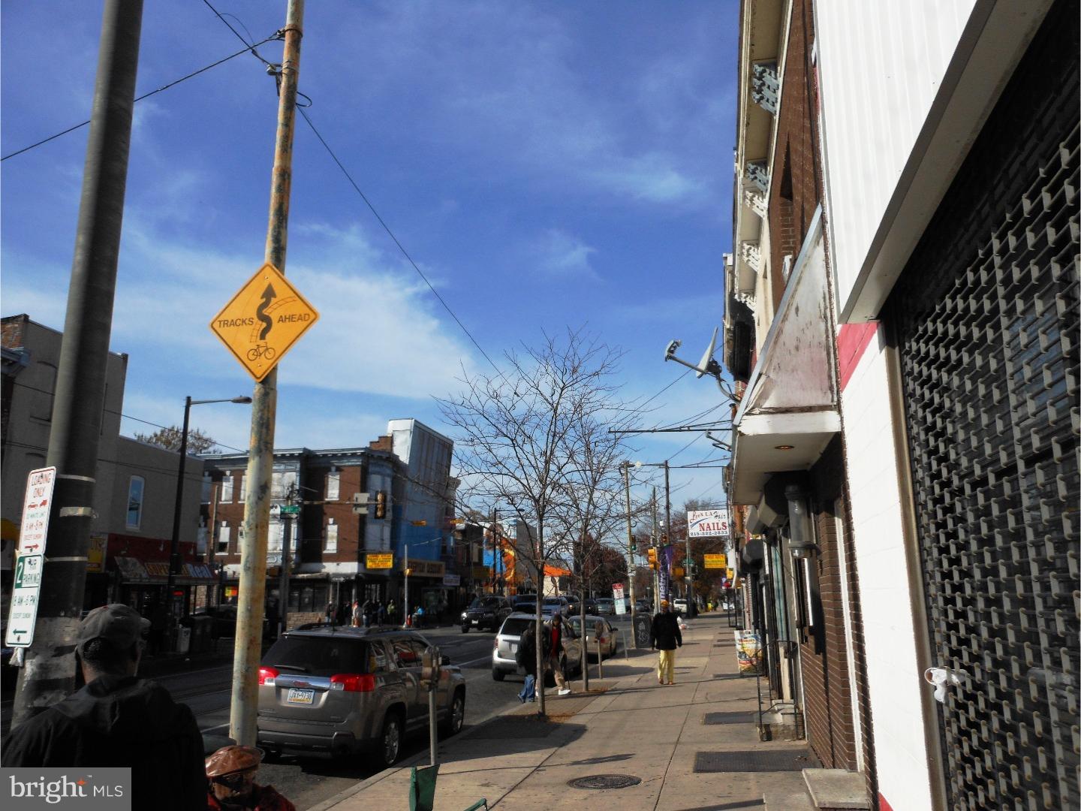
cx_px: 540
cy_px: 406
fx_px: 874
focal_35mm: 28
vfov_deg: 49.7
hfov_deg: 63.4
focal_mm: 5
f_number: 3.7
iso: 80
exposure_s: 1/1500
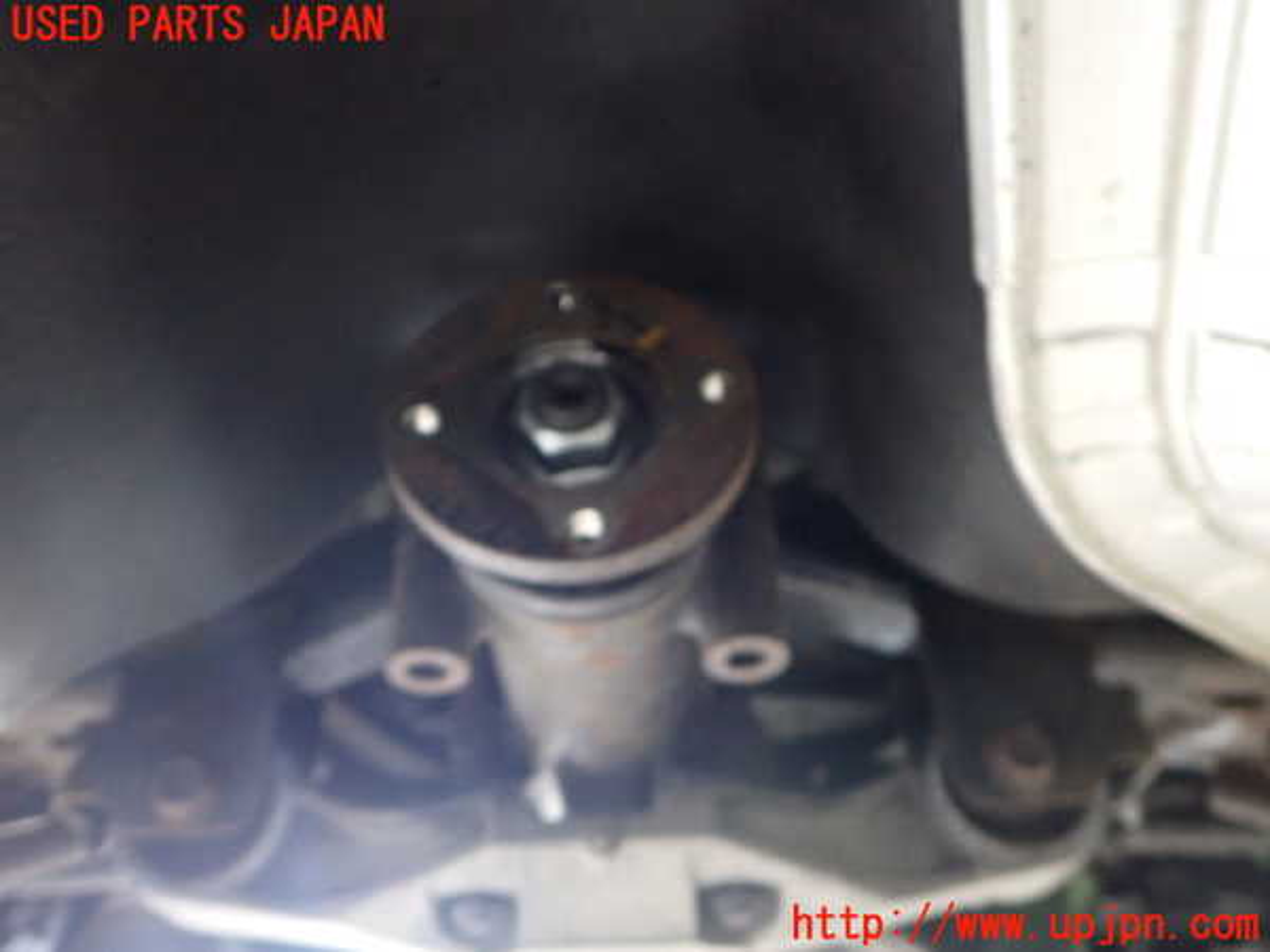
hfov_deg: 60.0
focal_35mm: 30
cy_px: 476
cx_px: 635
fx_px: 1101
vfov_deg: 46.8
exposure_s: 1/13
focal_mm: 5.4
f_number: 2.3
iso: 800
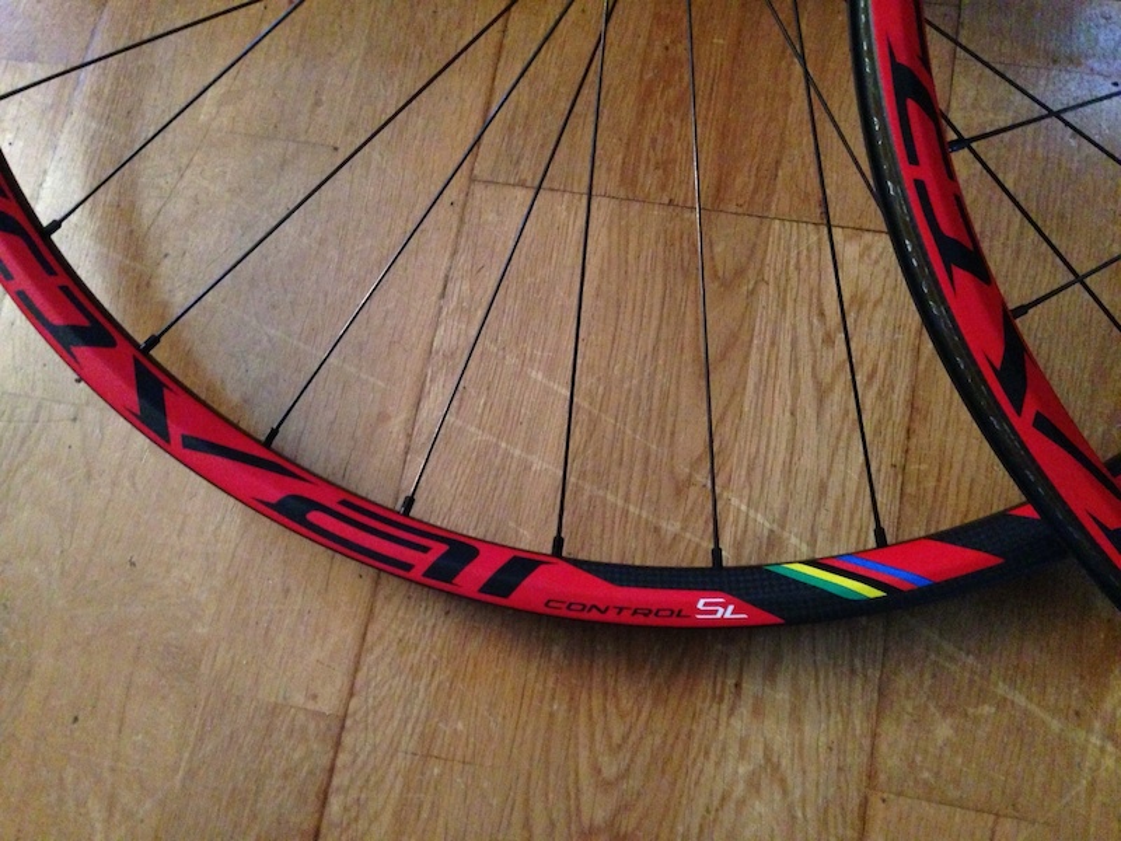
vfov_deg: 42.9
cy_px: 420
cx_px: 560
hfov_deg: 55.4
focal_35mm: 33
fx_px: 1069
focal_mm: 4.13
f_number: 2.4
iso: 800
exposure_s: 1/15
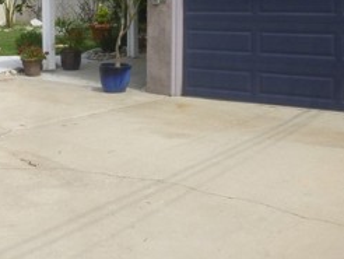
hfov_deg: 29.3
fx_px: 647
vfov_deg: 22.2
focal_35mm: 65
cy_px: 36
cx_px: 85
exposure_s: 1/1300
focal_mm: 4.5
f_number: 3.1
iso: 100
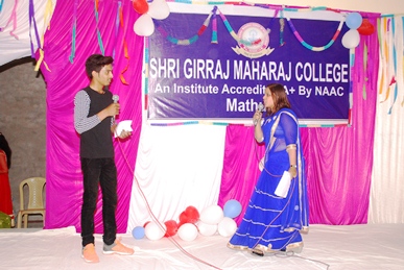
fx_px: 472
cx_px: 202
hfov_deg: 46.4
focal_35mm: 42
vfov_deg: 32.0
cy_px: 135
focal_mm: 28
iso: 800
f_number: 5.6
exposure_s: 1/125
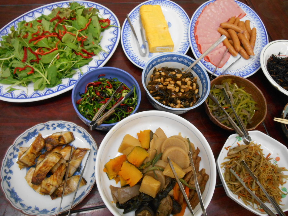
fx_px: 216
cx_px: 144
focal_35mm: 26
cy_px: 108
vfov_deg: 53.0
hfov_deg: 67.3
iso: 400
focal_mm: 4.7
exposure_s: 1/25
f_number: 3.4
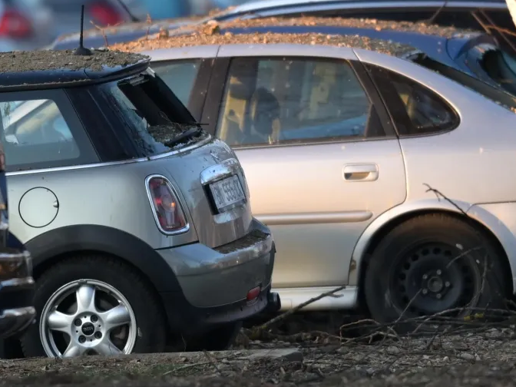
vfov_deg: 3.4
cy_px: 193
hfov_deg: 4.6
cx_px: 283
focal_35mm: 435
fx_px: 6484
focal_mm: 400
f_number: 2.8
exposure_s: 1/1250
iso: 640
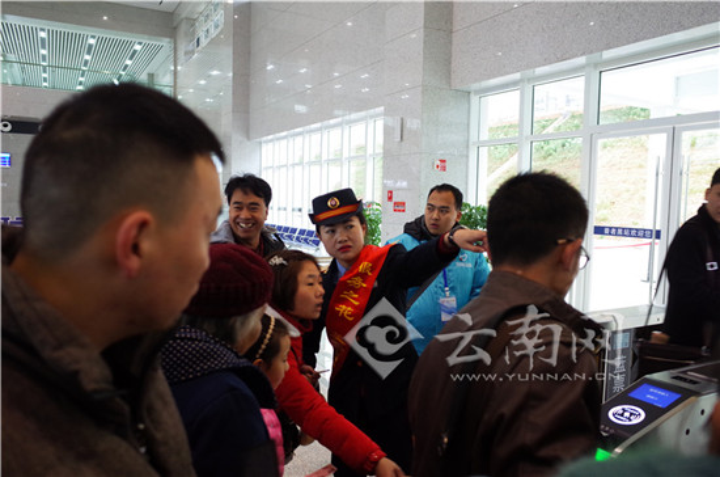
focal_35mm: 21
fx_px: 419
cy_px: 238
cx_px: 360
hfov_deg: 81.3
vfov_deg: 59.2
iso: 400
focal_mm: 13.7
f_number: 2.8
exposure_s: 1/40
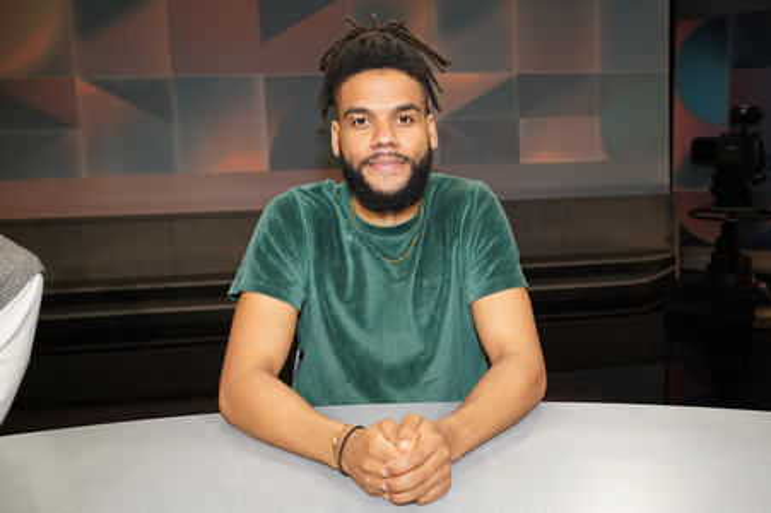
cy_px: 256
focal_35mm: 28
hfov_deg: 65.5
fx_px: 599
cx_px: 386
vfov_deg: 46.3
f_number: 5
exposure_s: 1/160
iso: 2000
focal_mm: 28
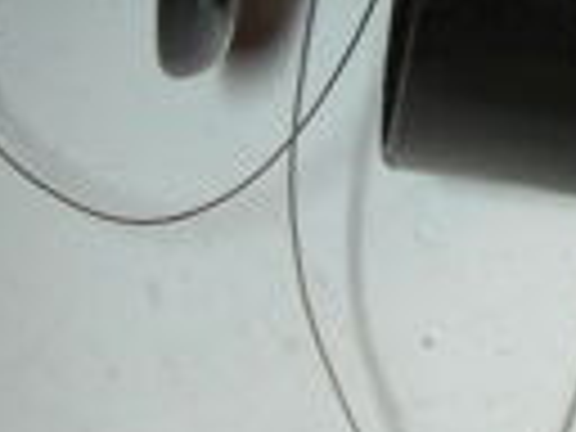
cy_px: -166
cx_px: 774
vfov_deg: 10.2
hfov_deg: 13.3
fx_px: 2363
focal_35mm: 142
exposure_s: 1/30
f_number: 5.6
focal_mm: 6.3
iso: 200
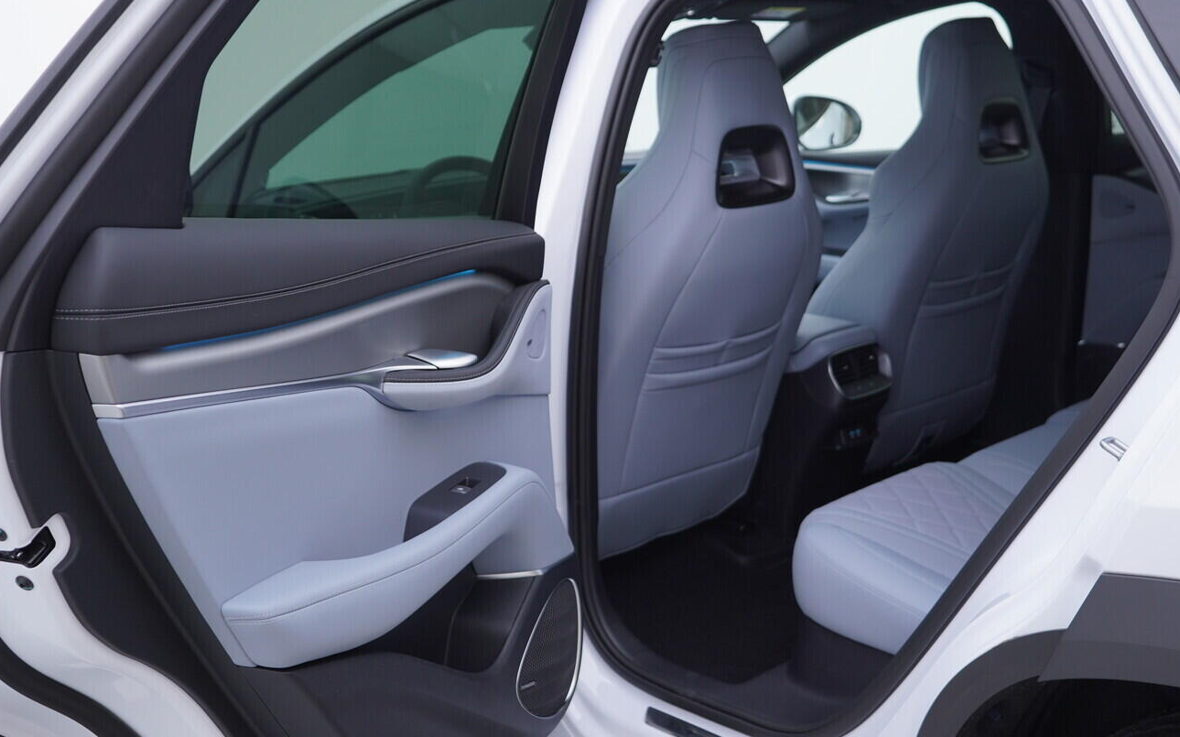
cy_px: 349
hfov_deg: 48.2
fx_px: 1318
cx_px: 633
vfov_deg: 31.2
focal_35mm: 41
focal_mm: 24
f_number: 3.5
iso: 125
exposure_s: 1/60
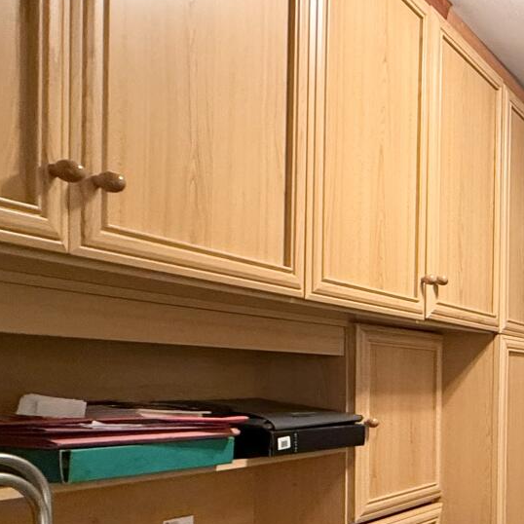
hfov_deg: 24.0
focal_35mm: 46
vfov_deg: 35.7
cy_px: 410
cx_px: 876
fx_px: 788
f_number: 2.2
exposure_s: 1/50
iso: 320
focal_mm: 2.22
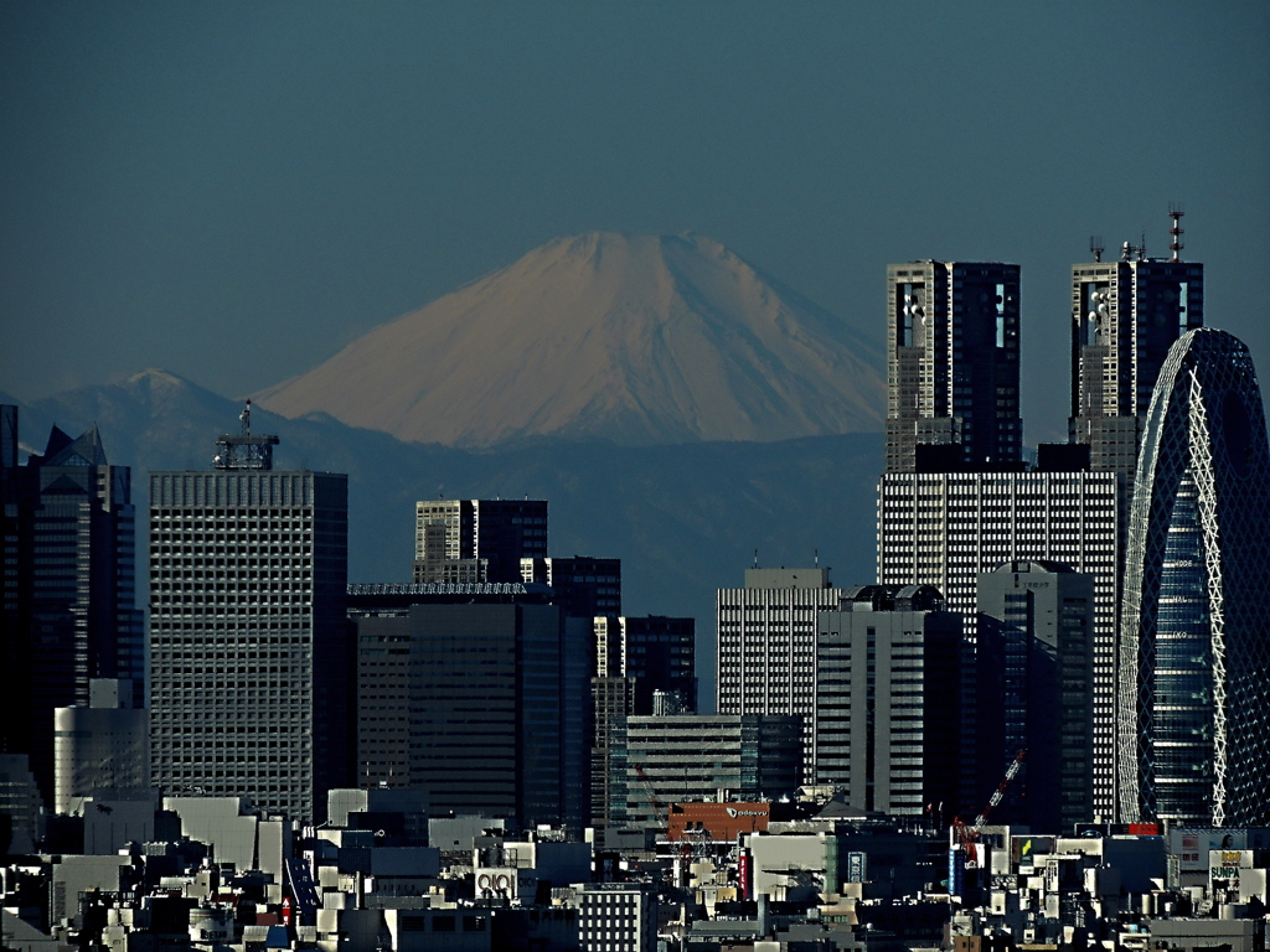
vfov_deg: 3.2
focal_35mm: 470
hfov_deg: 4.2
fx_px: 17243
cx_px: 635
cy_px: 476
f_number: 5.4
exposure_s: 1/1250
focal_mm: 83.8
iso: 100
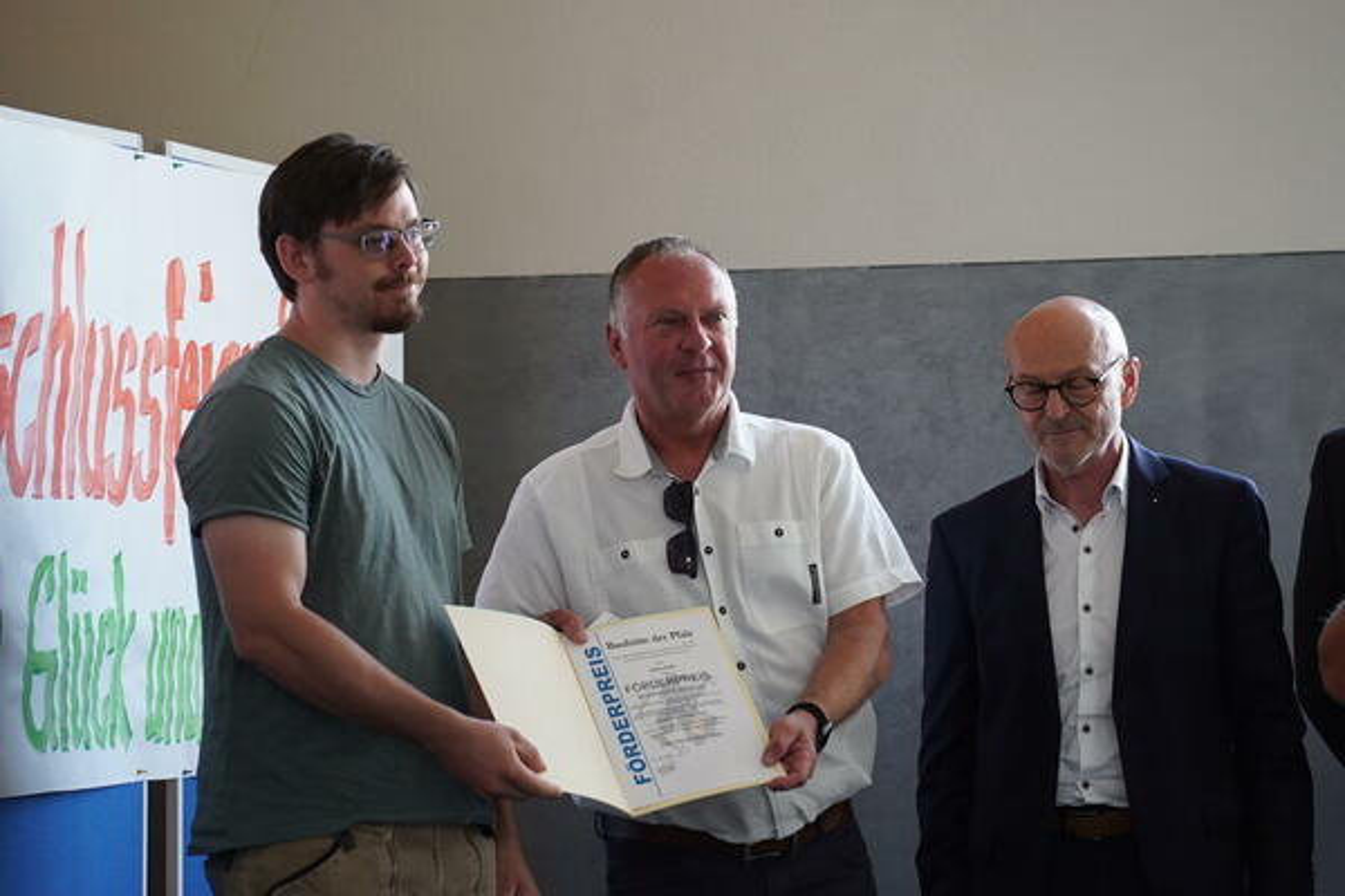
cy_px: 448
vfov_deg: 8.8
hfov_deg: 13.2
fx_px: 5828
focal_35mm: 156
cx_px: 672
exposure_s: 1/200
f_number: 5.6
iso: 1600
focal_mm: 104
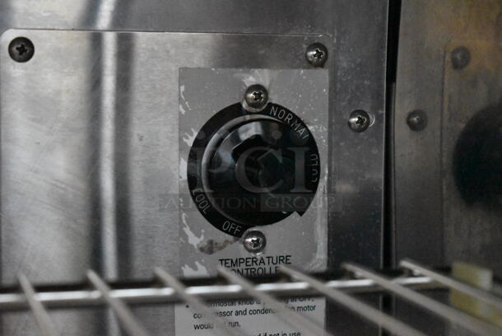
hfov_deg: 24.6
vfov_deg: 16.6
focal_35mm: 82
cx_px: 251
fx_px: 1151
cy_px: 168
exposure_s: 1/100
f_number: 5.6
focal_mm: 55
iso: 18000
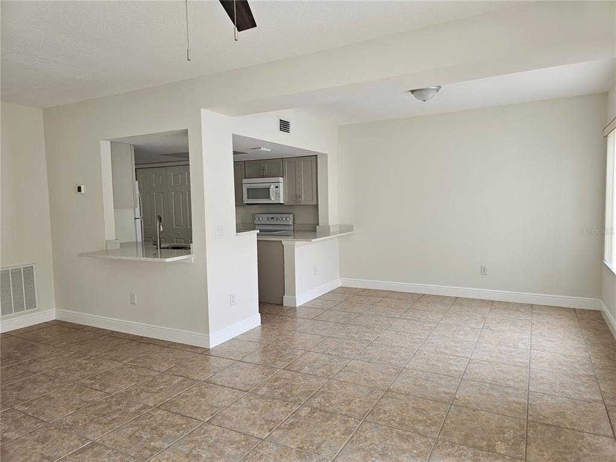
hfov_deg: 73.9
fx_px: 409
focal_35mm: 23
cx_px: 308
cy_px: 231
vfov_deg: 58.9
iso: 64
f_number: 1.7
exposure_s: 1/207
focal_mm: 6.3
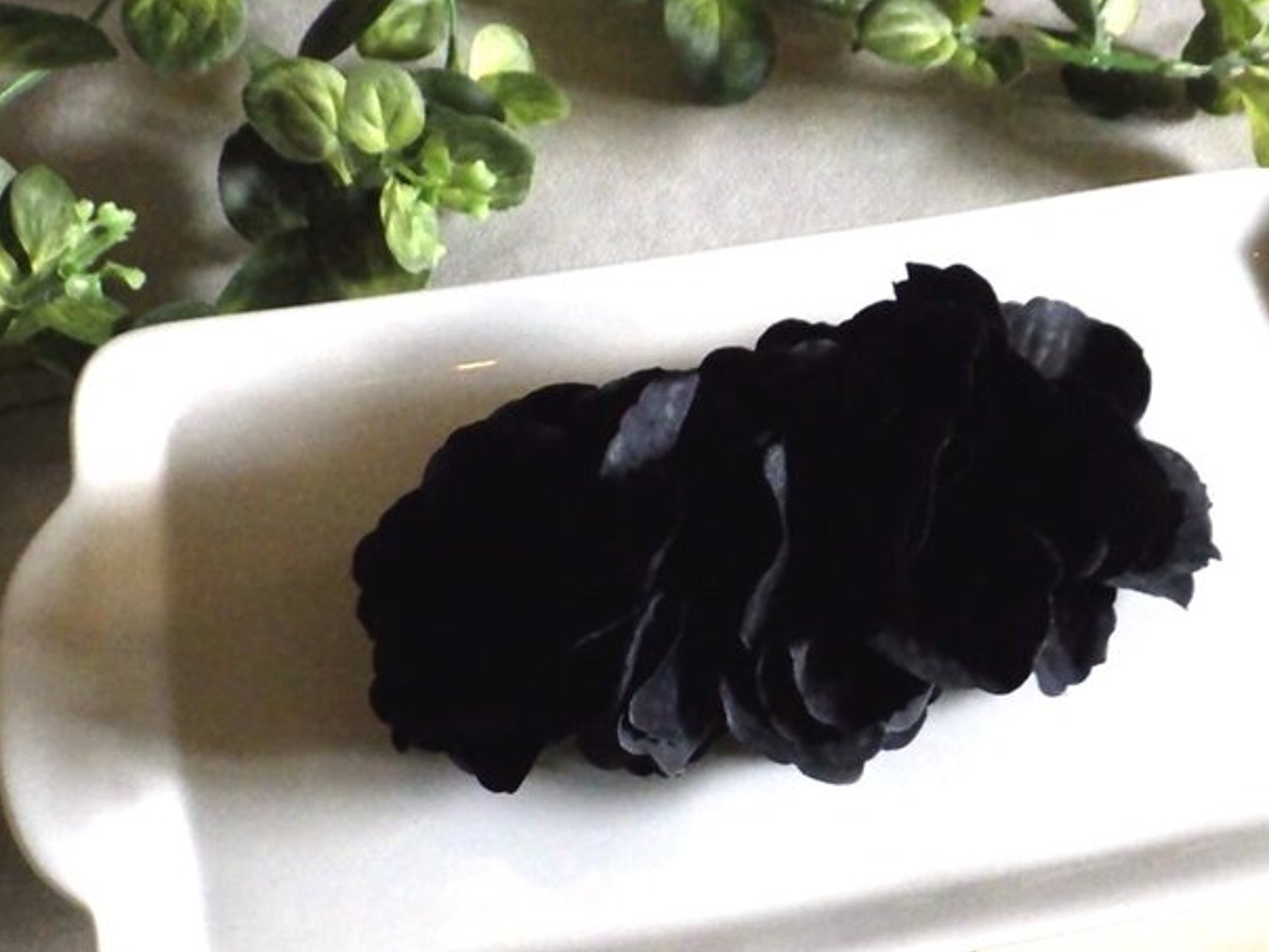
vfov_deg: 30.2
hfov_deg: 39.6
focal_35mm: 48
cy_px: 553
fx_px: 1760
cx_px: 724
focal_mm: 6.1
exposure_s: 1/50
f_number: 3.8
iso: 1600
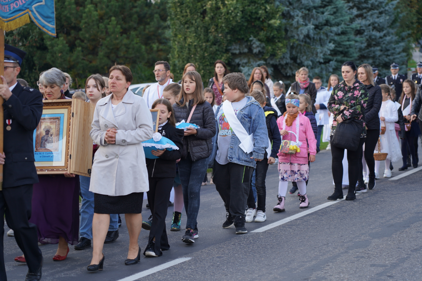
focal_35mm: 105
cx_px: 211
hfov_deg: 19.5
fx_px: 1231
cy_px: 140
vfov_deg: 13.0
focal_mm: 105
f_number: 4
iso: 160
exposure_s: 1/160
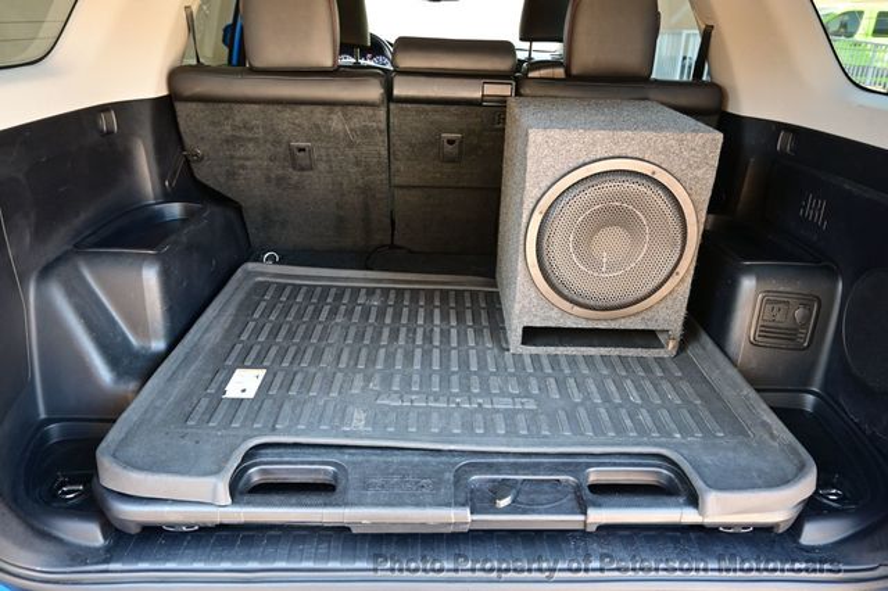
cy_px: 296
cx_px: 444
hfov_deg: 73.8
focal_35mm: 24
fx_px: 592
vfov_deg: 53.1
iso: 320
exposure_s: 1/25
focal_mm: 16
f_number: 3.5
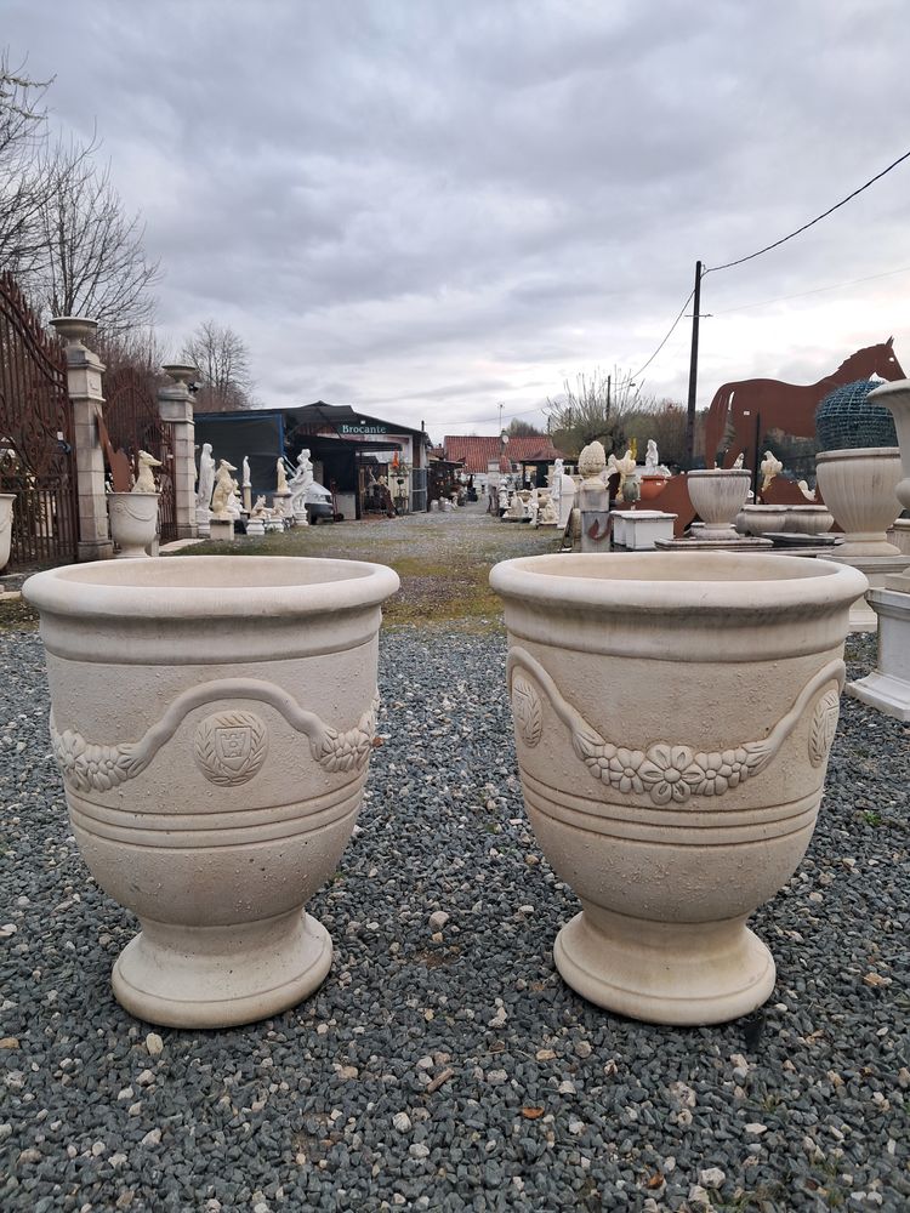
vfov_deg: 65.3
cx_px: 455
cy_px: 606
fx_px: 946
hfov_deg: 51.4
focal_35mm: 27
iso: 50
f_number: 1.8
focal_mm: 4
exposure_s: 1/100
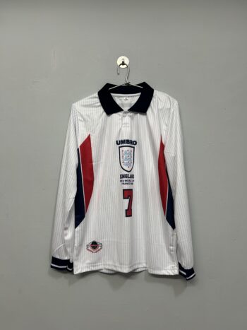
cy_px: 165
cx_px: 124
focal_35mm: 26
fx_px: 247
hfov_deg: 53.0
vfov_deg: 67.3
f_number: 1.5
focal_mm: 5.7
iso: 80
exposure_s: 1/50
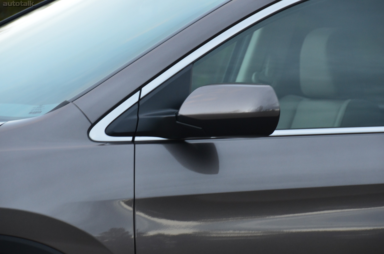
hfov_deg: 6.9
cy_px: 127
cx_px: 192
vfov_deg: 4.6
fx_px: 3193
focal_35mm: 300
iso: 800
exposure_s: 1/20
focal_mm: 200
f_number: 8
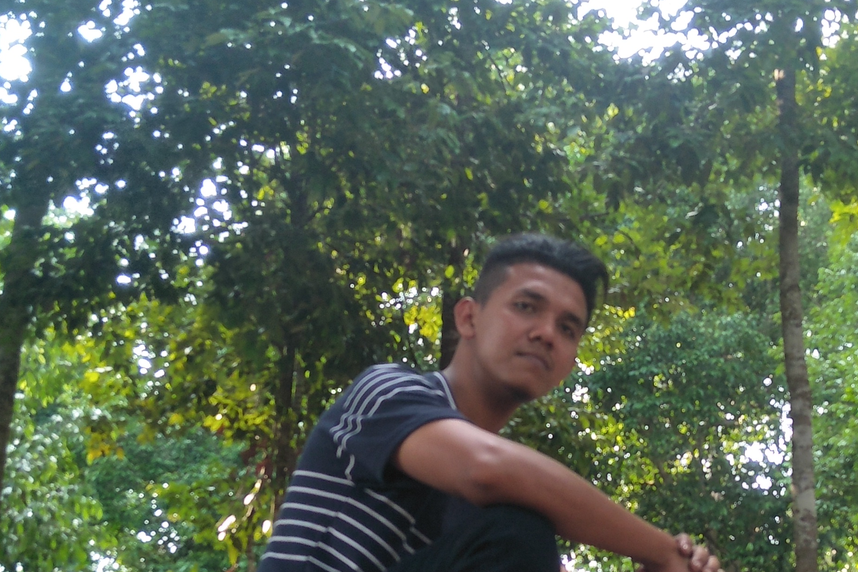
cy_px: 491
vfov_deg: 27.8
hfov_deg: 41.7
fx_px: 1120
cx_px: 528
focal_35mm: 47
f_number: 2.2
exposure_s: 1/100
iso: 35
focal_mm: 3.46
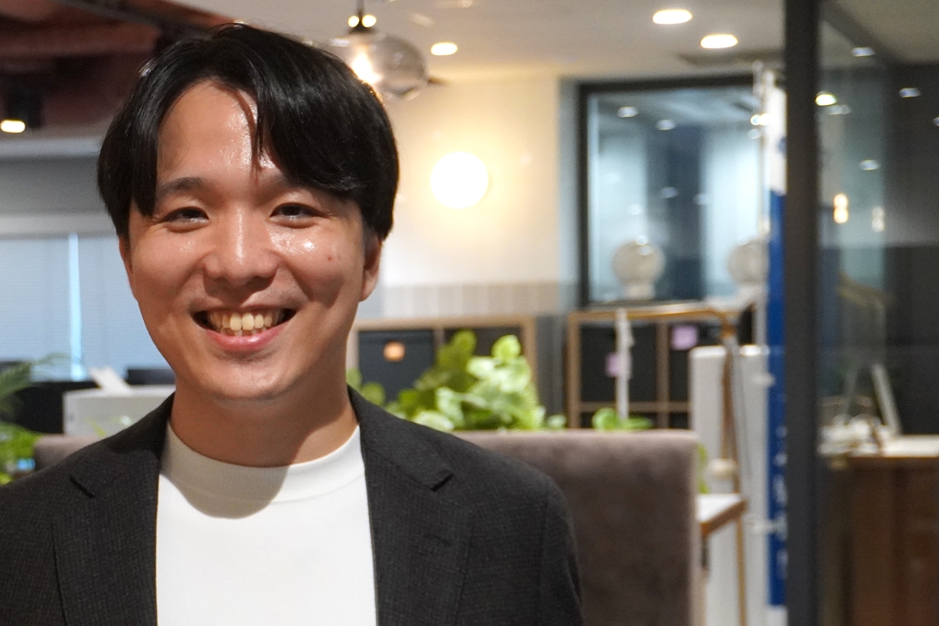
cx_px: 216
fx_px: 2396
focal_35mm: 92
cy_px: 493
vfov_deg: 14.8
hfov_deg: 21.9
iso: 2500
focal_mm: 35
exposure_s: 1/160
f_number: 5.6
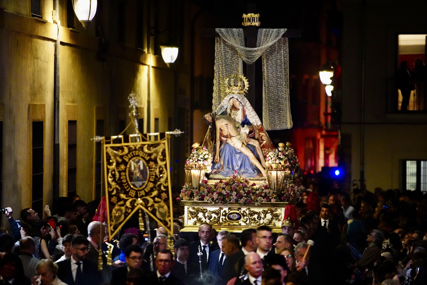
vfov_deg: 6.9
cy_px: 142
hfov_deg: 10.3
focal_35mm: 200
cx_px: 214
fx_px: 2372
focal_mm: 200
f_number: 2.8
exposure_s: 1/400
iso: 16000
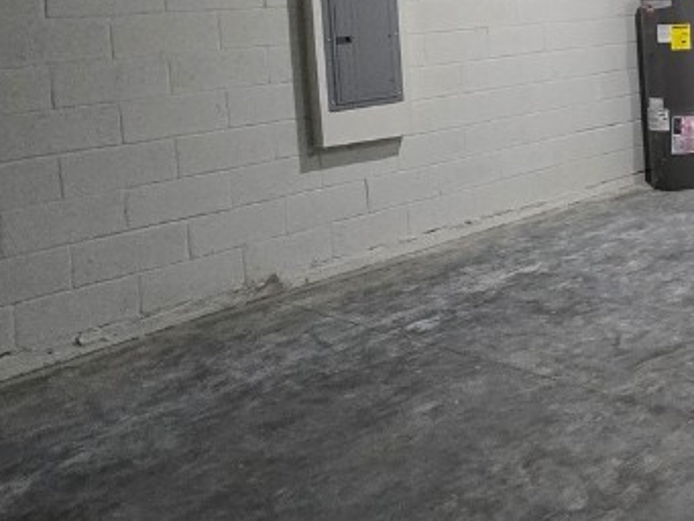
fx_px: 782
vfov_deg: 33.7
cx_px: 979
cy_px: 2
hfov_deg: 31.4
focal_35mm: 39
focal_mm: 2.2
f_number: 2.2
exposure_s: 1/60
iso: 800
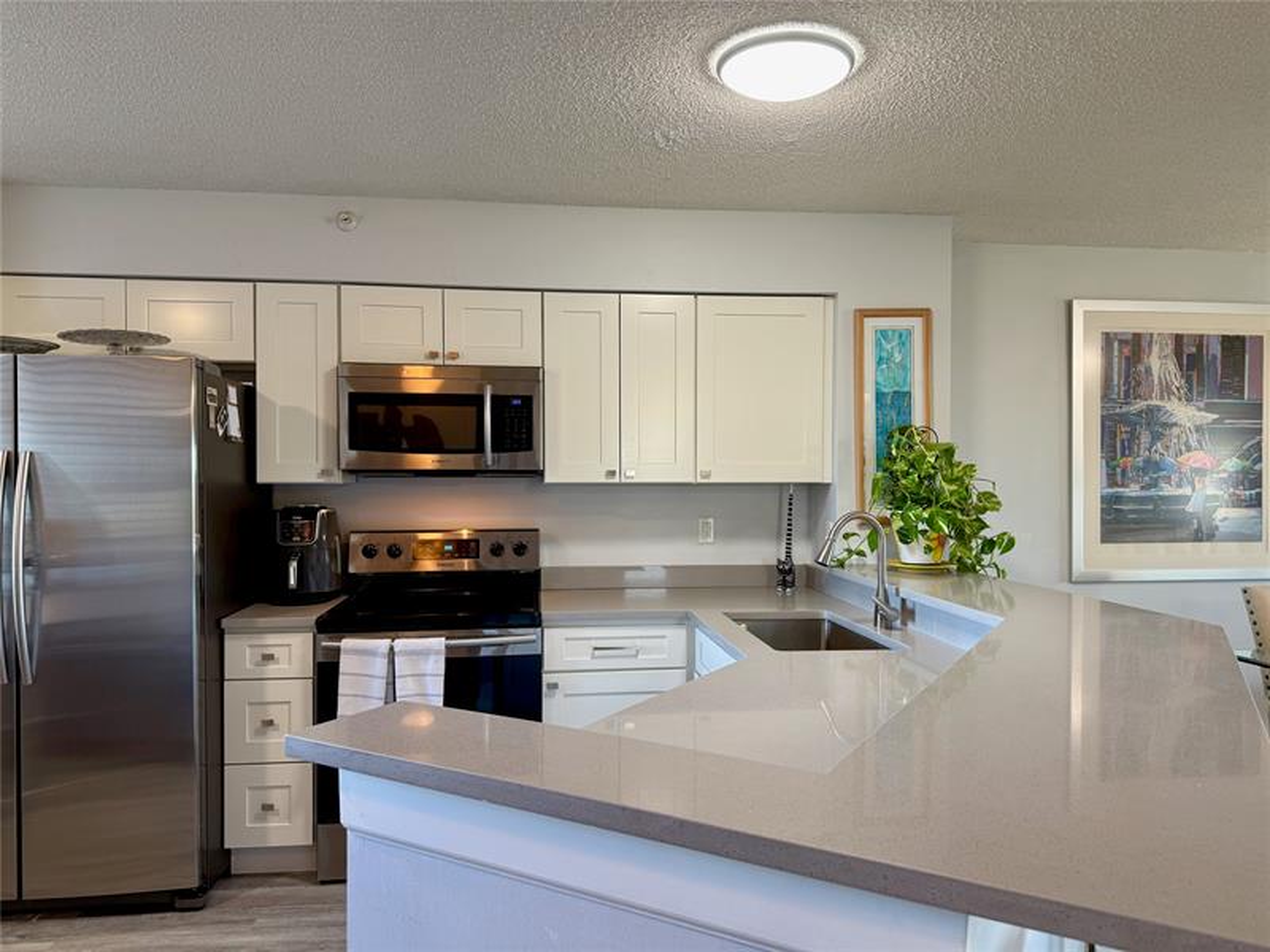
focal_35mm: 24
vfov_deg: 56.8
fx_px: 881
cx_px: 635
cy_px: 476
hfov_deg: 71.6
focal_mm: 6.76
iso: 100
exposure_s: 1/60
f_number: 1.78
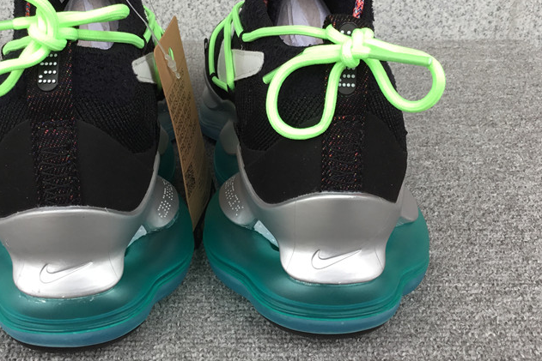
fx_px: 693
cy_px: 137
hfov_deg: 42.6
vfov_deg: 29.2
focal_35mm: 46
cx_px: 226
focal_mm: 3.3
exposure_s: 1/100
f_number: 2.4
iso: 32
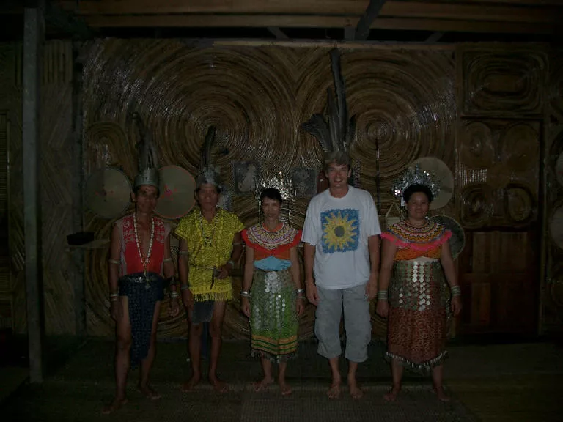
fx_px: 569
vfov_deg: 40.7
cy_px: 211
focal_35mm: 35
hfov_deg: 52.6
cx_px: 282
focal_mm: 5.8
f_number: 2.6
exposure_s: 1/40
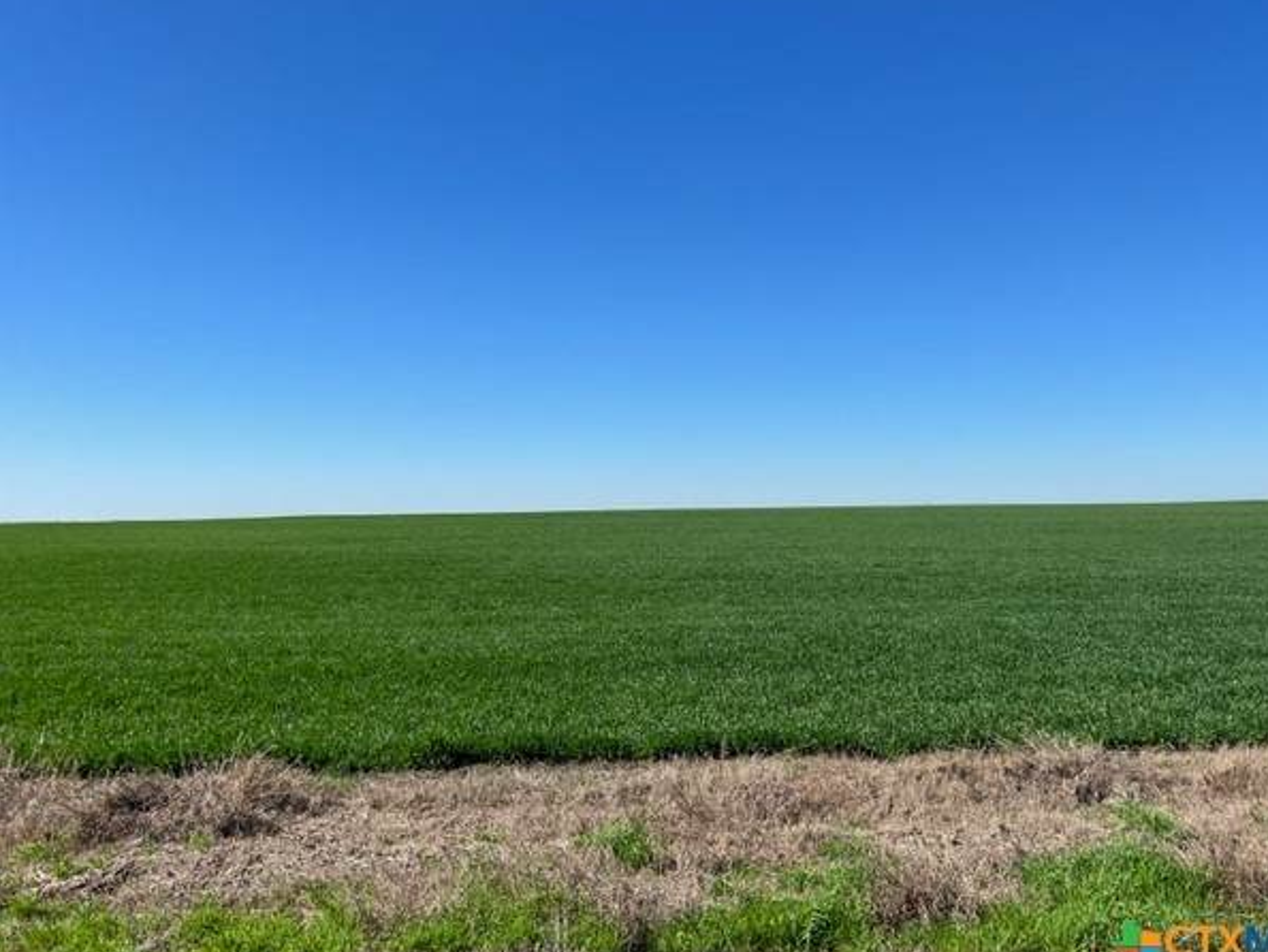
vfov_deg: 49.8
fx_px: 1026
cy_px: 493
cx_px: 681
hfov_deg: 63.3
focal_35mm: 28
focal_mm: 5.7
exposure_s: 1/4444
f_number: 1.5
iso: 50
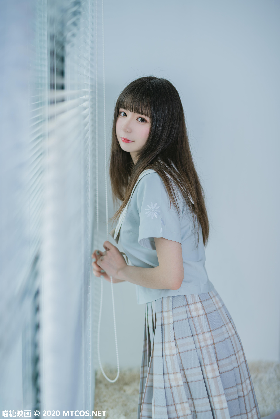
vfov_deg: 39.6
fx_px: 583
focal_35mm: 50
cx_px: 140
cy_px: 210
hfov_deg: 27.0
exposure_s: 1/250
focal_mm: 50
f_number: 1.8
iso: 80
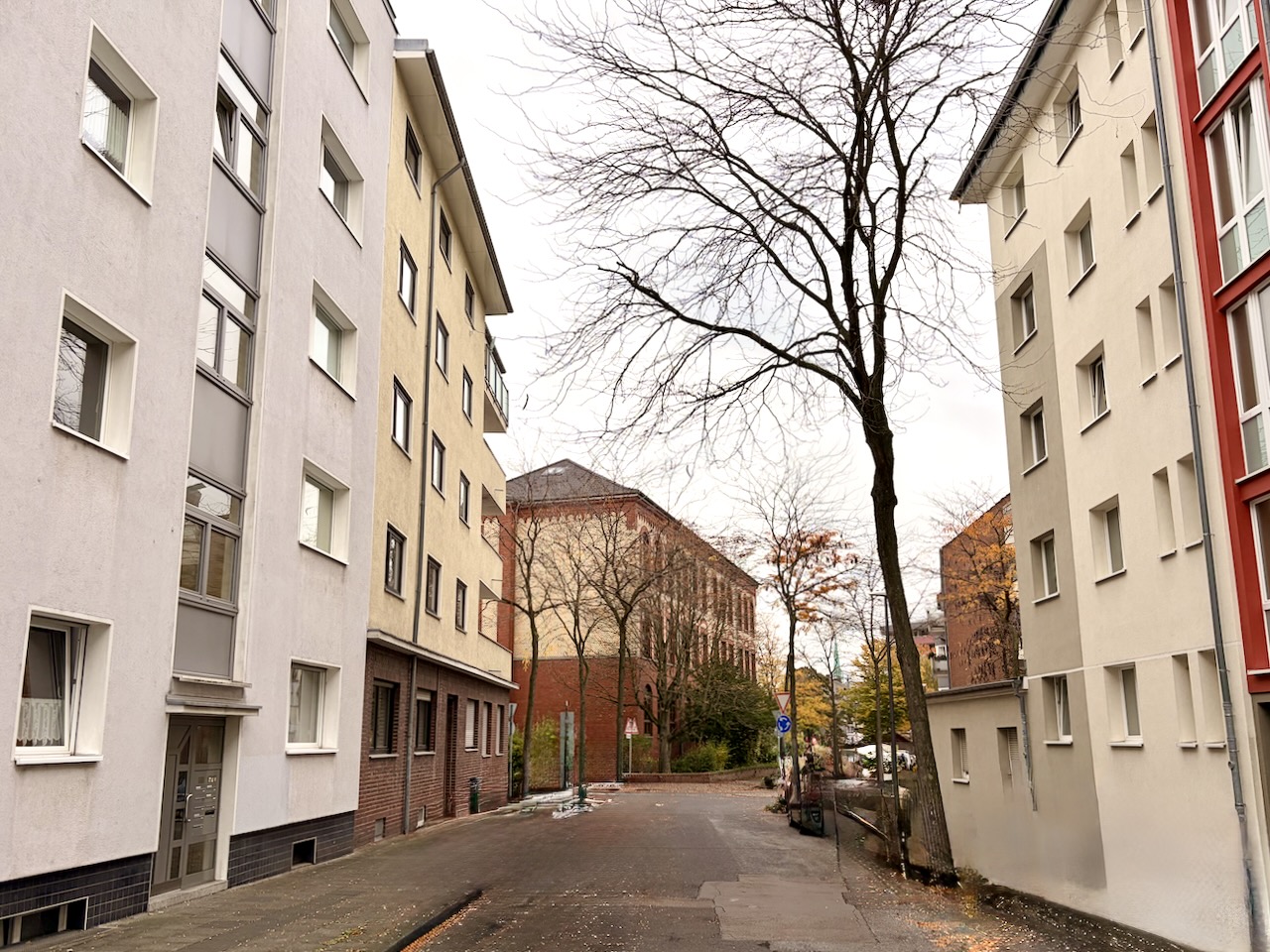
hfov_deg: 67.3
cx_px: 635
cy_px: 476
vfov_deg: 53.1
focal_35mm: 26
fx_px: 954
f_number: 1.6
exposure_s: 1/1175
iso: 50
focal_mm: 5.96
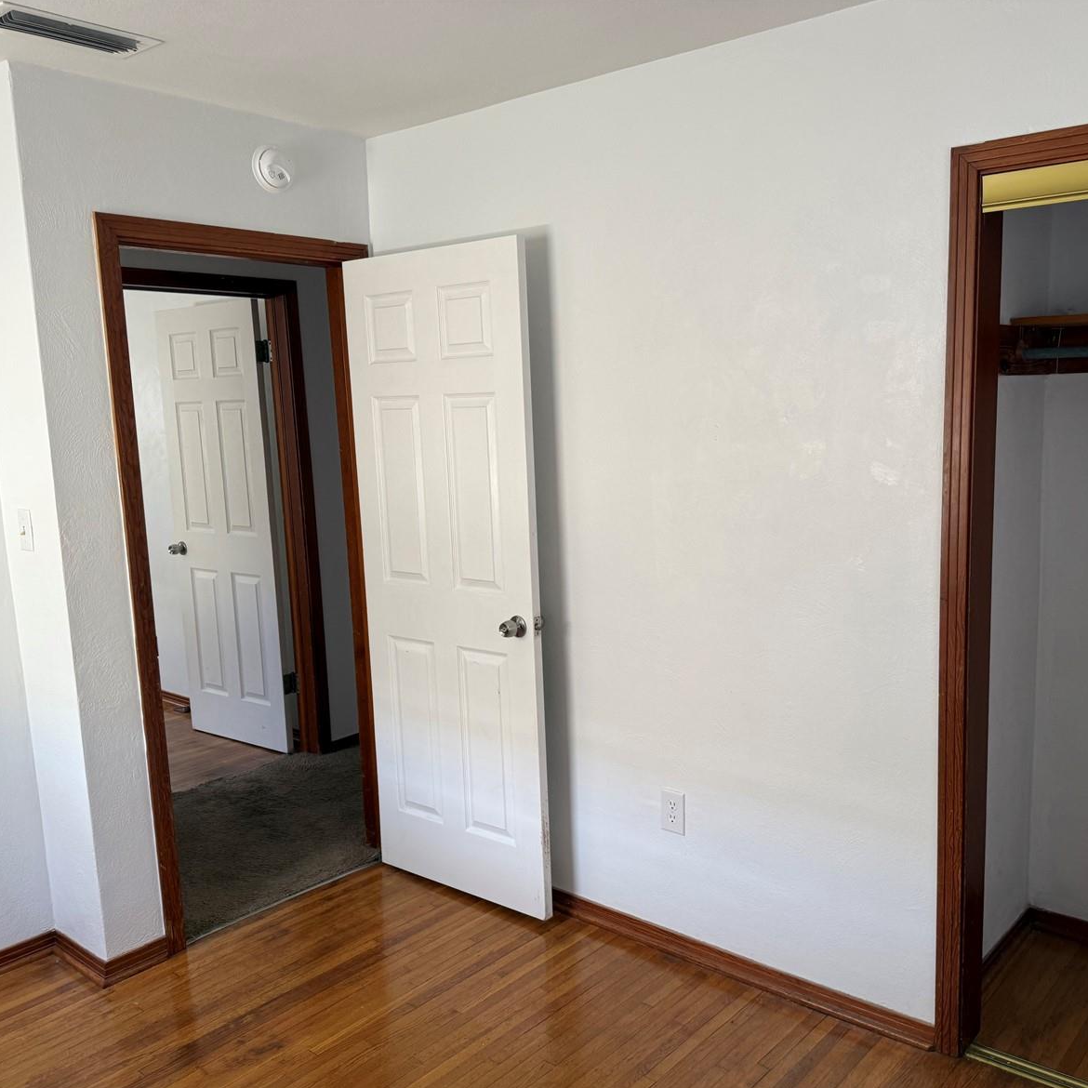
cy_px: 554
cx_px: 620
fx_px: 1031
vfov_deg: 55.6
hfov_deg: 55.4
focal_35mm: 29
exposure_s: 1/121
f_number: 1.78
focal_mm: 6.76
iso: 125
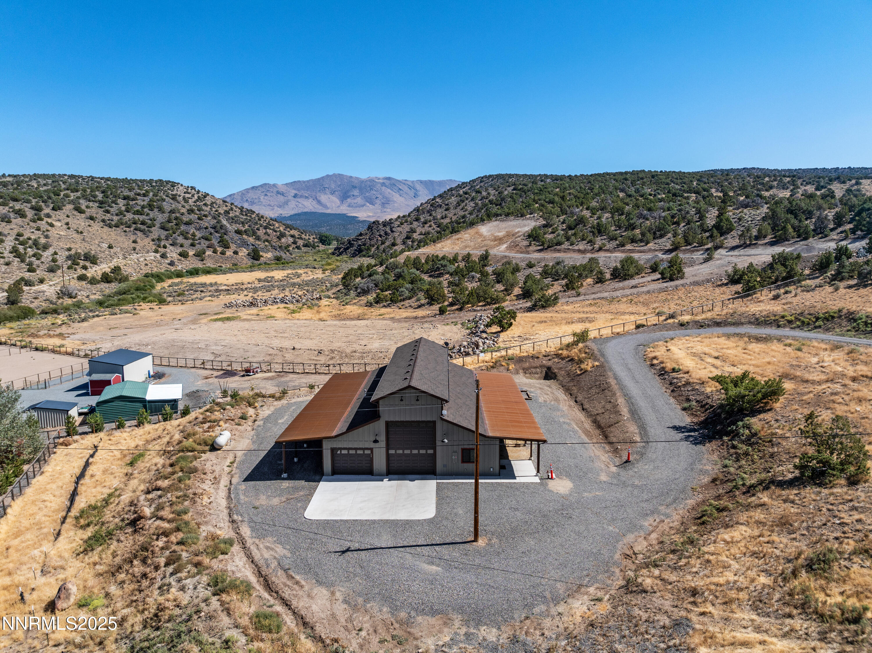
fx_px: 604
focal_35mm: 24
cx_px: 436
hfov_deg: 71.6
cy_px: 326
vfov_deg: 56.8
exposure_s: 1/2000
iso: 110
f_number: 2.8
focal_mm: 12.29
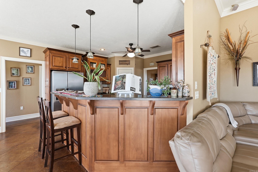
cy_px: 86
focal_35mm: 16
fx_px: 115
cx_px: 129
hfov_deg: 96.7
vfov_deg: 73.8
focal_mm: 16
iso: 250
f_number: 9
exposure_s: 1/40
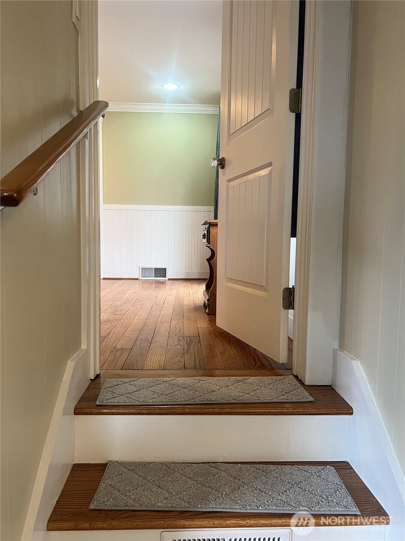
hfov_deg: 53.1
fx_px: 406
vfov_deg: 67.3
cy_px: 270
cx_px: 202
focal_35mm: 26
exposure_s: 1/60
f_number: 1.5
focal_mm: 5.7
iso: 125
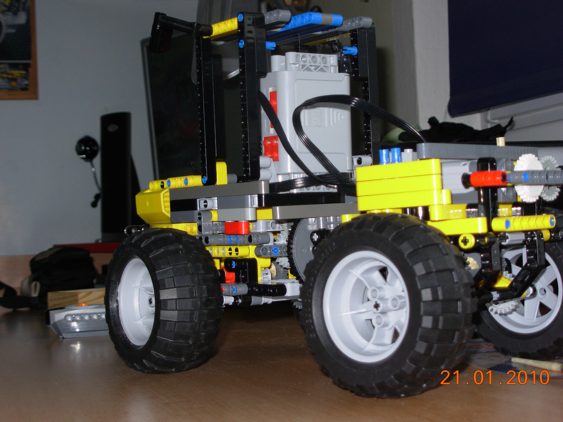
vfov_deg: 21.0
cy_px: 211
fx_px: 1138
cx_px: 282
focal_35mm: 70
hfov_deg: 27.8
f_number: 3.5
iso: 50
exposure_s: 1/45.3
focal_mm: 11.5
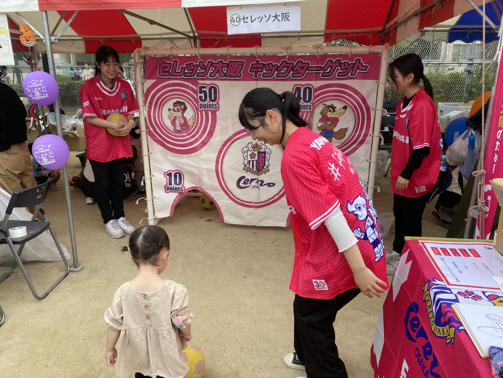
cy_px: 189
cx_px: 252
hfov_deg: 67.3
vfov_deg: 53.1
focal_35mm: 26
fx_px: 378
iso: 32
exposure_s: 1/467
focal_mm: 4.25
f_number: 1.8
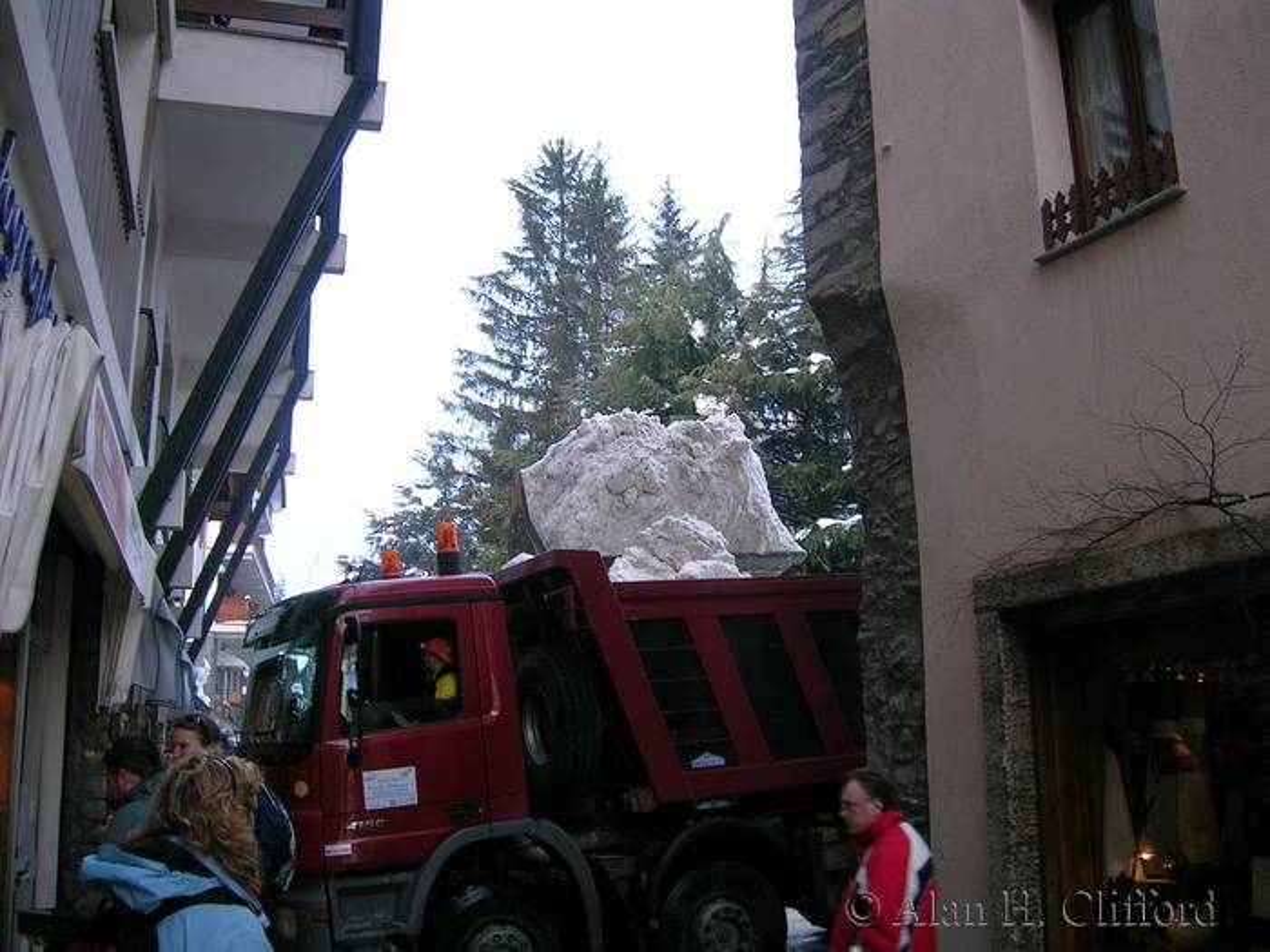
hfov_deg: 52.6
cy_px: 476
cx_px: 635
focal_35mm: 35
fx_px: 1284
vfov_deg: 40.7
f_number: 2.8
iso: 50
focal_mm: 5.4
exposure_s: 1/49
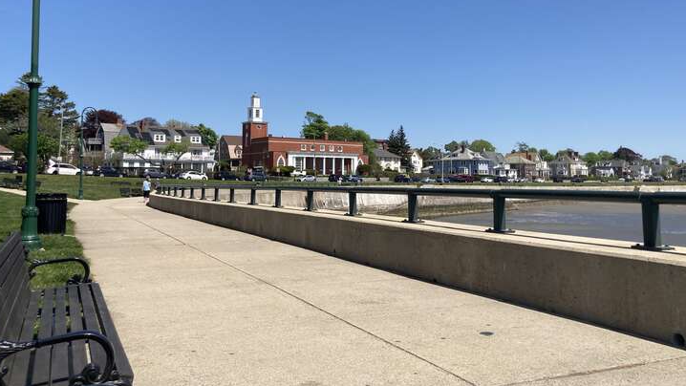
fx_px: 619
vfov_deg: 34.3
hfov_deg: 58.0
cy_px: 125
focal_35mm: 34
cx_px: 358
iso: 20
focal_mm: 3.99
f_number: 1.8
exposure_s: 1/2525
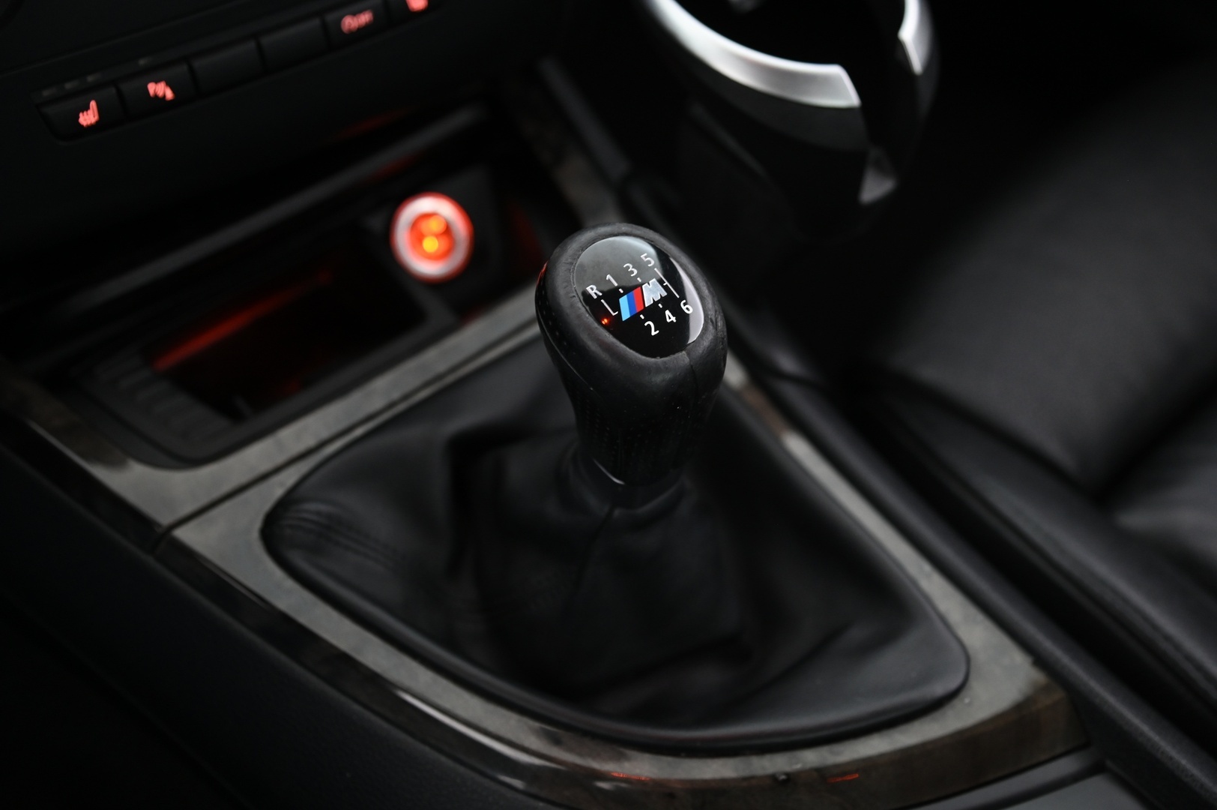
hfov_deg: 41.1
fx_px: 1621
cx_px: 608
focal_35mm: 48
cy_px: 405
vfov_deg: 28.0
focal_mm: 48
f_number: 4
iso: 2000
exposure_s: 1/13
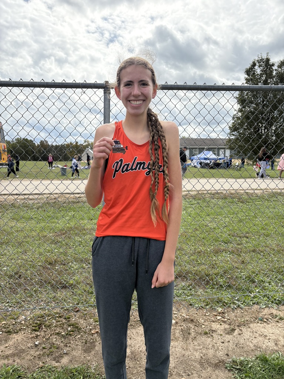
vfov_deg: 67.3
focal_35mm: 26
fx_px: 284
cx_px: 142
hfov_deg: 53.1
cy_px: 190
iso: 64
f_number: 1.6
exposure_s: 1/5348
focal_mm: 5.96
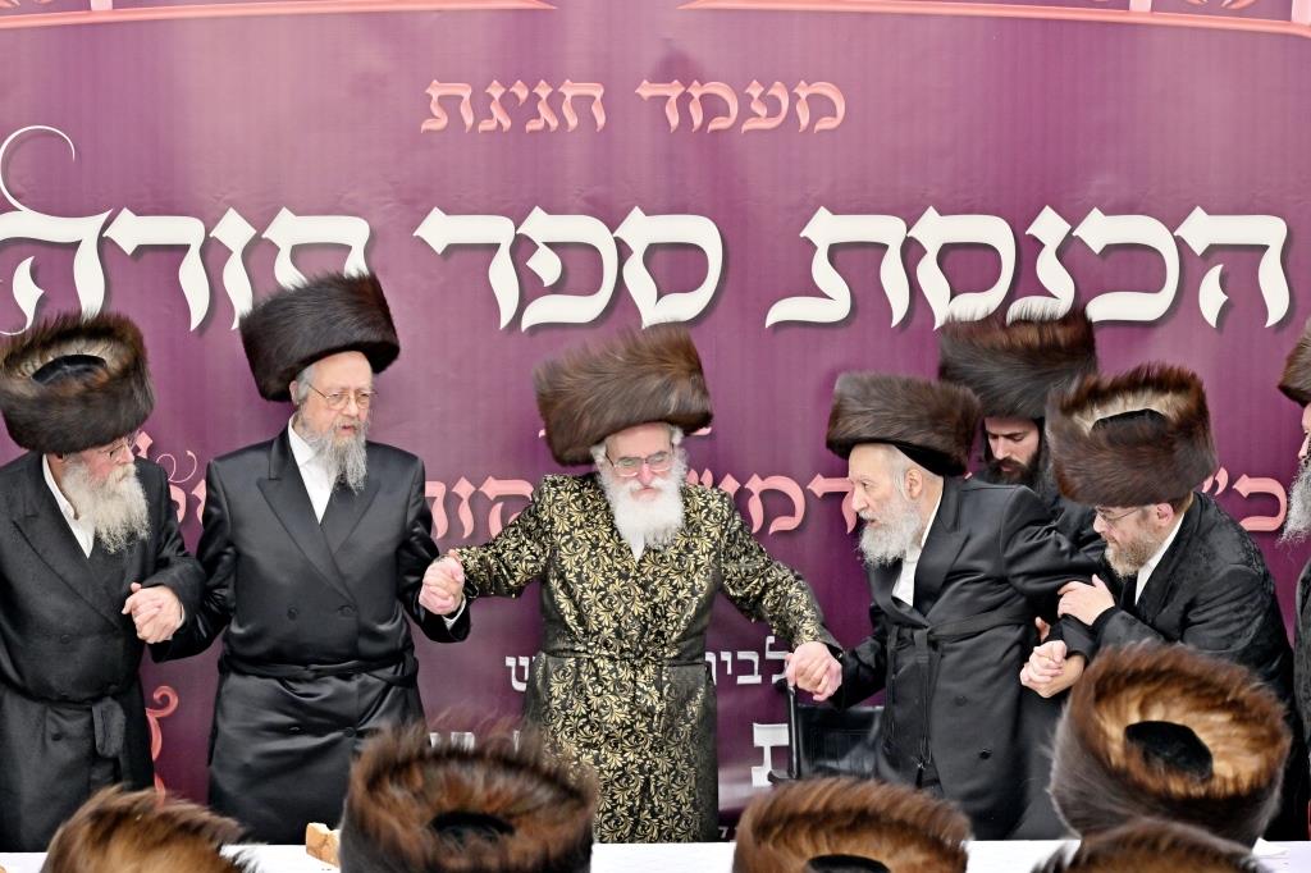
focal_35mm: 121
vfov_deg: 11.3
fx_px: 4405
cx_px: 656
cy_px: 436
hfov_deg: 16.9
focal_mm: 81
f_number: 4
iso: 500
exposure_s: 1/200
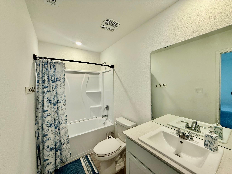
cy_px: 87
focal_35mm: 14
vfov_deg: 85.7
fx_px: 94
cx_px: 116
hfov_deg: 102.1
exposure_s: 1/120
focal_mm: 2.22
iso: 125
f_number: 2.2
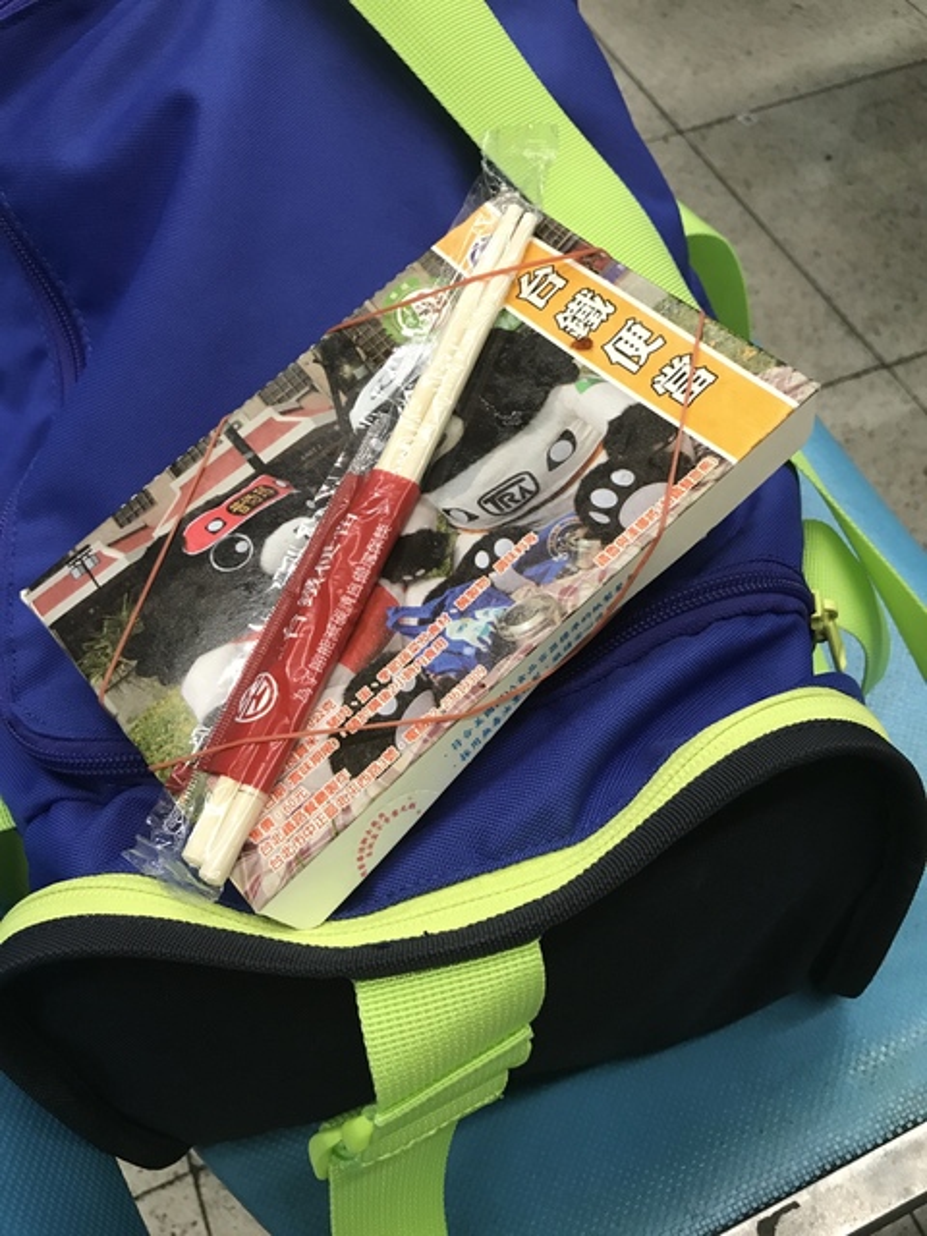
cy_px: 618
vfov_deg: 63.4
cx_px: 464
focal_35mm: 28
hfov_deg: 49.7
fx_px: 1000
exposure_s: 1/15
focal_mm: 3.99
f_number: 1.8
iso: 50
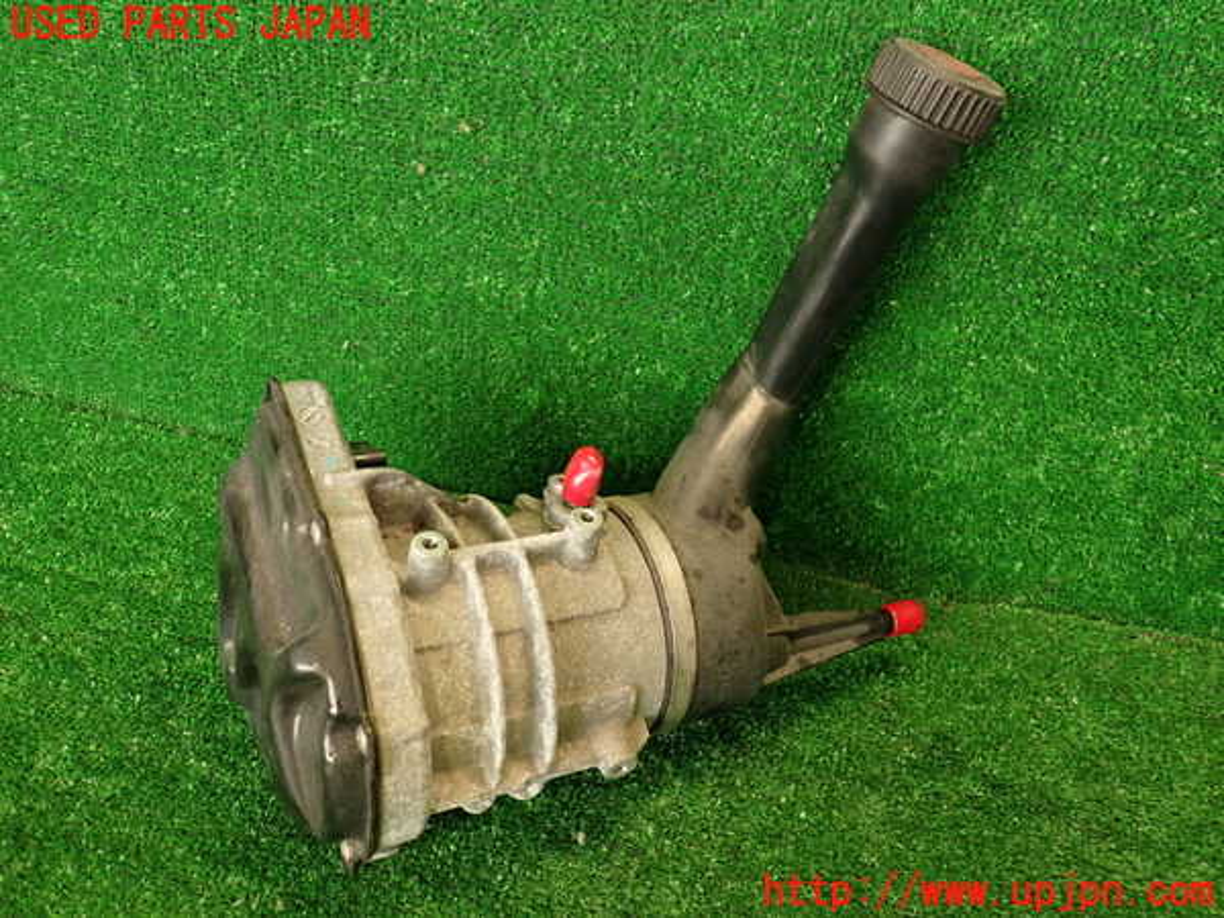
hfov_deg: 60.0
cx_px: 612
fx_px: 1061
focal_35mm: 30
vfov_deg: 46.8
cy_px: 459
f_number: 2.3
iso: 200
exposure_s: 1/30
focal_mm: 5.4
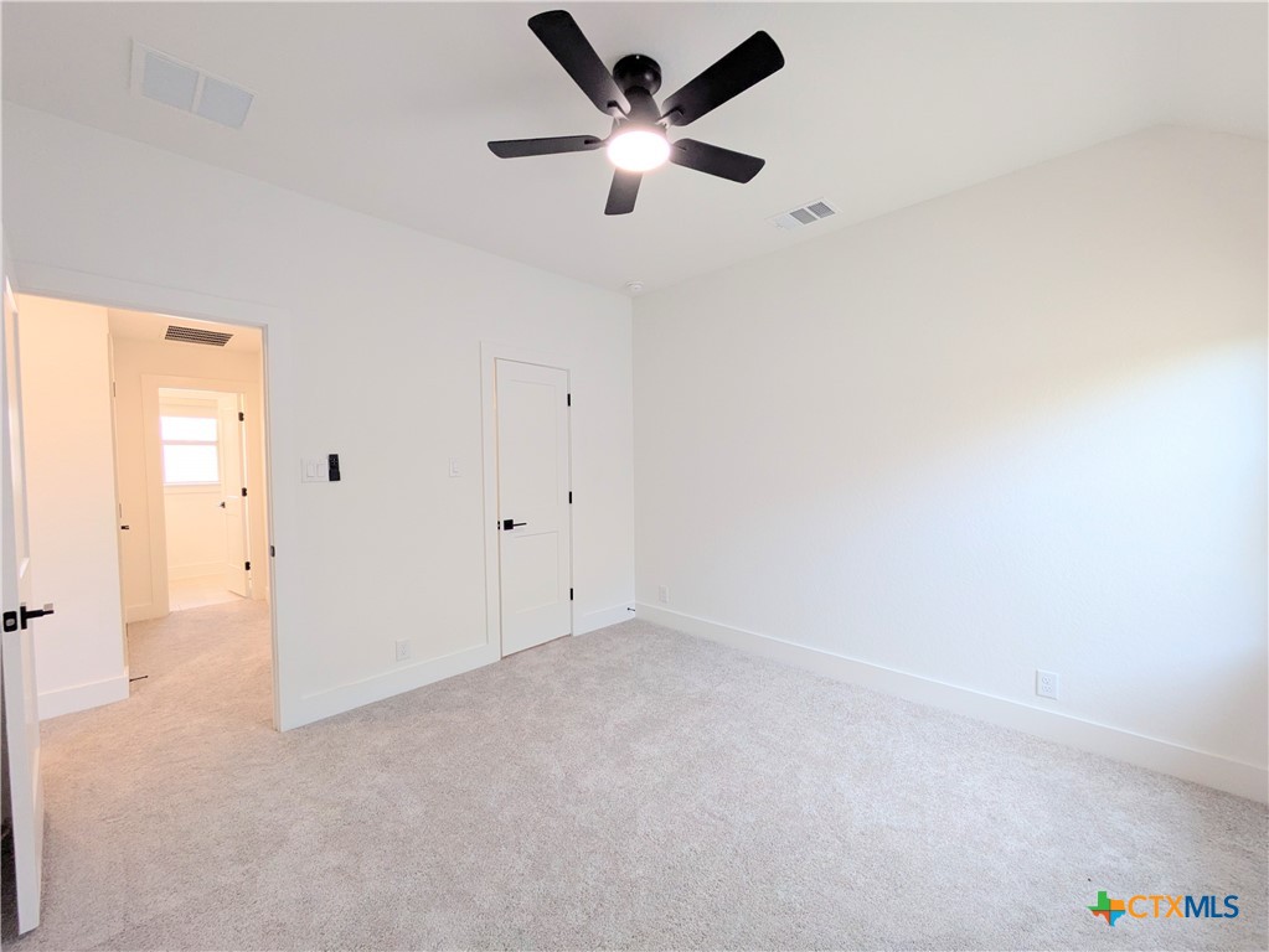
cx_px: 634
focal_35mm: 14
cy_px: 476
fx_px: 513
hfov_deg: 102.0
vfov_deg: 85.7
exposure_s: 1/120
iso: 98
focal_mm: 1.83
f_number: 2.2
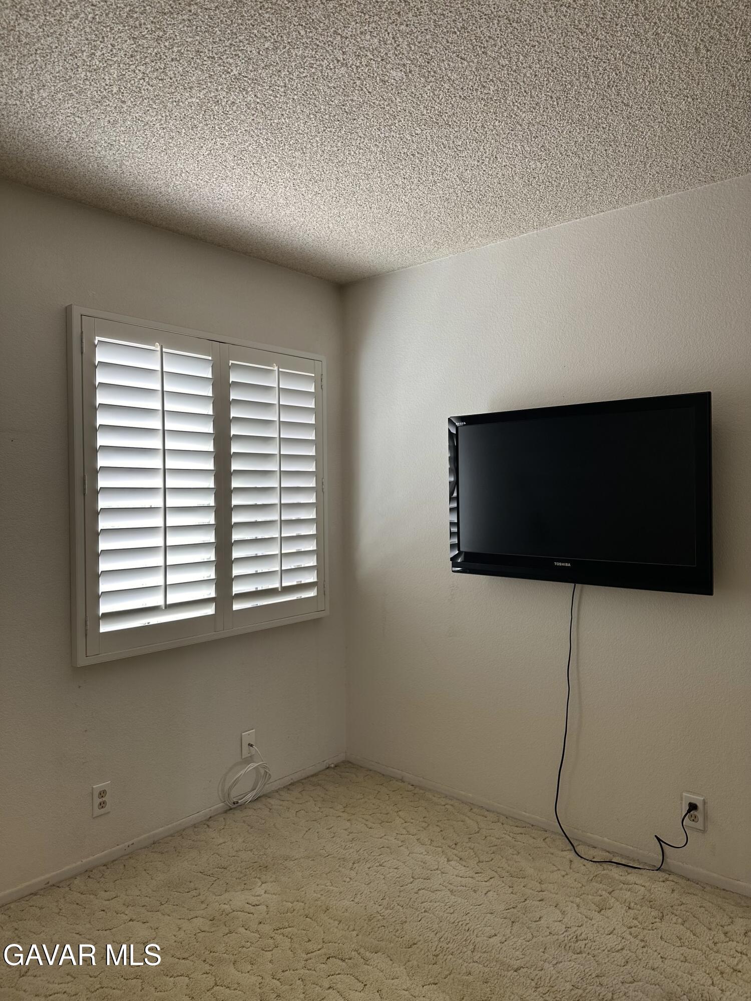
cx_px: 376
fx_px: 694
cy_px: 500
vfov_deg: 71.6
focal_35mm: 24
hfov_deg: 56.8
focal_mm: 6.86
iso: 100
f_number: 1.78
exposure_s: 1/120
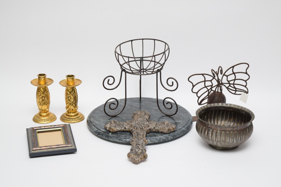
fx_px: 609
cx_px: 140
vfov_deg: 17.5
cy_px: 94
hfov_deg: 26.0
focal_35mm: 78
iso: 900
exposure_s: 1/60
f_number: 5.6
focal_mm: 52
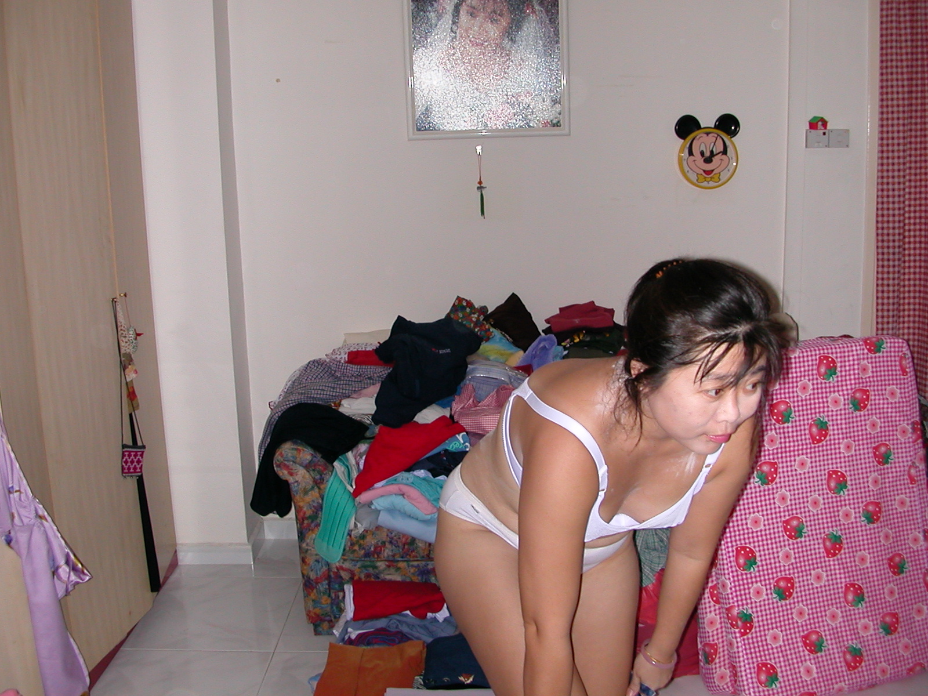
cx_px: 464
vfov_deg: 38.7
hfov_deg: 50.1
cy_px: 348
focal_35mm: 37
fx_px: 992
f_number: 2.7
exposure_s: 1/59.9
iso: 100
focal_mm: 5.6
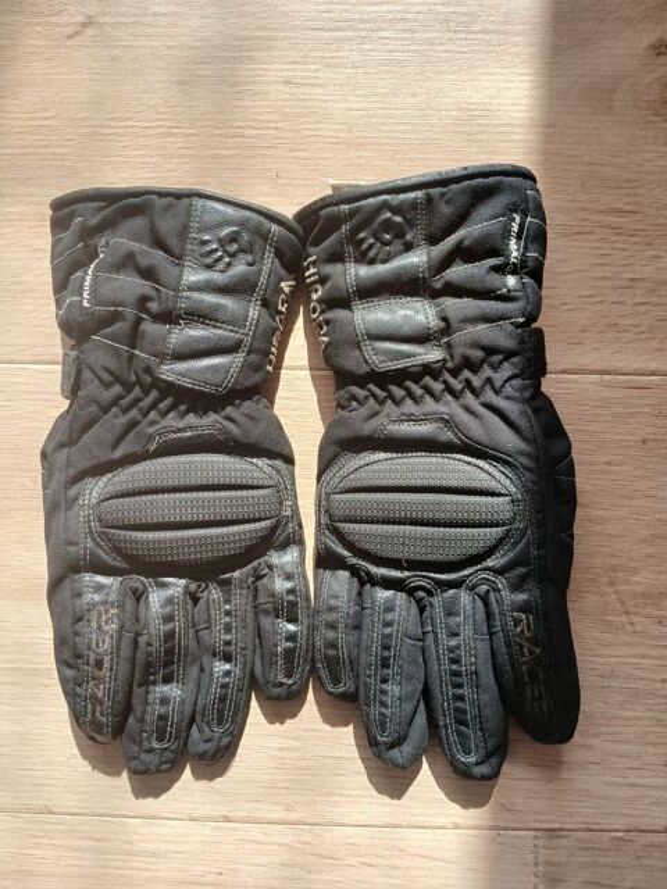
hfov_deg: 53.1
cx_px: 334
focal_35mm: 26
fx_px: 668
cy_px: 444
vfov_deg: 67.3
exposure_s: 1/100
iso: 32
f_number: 1.8
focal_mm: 3.98
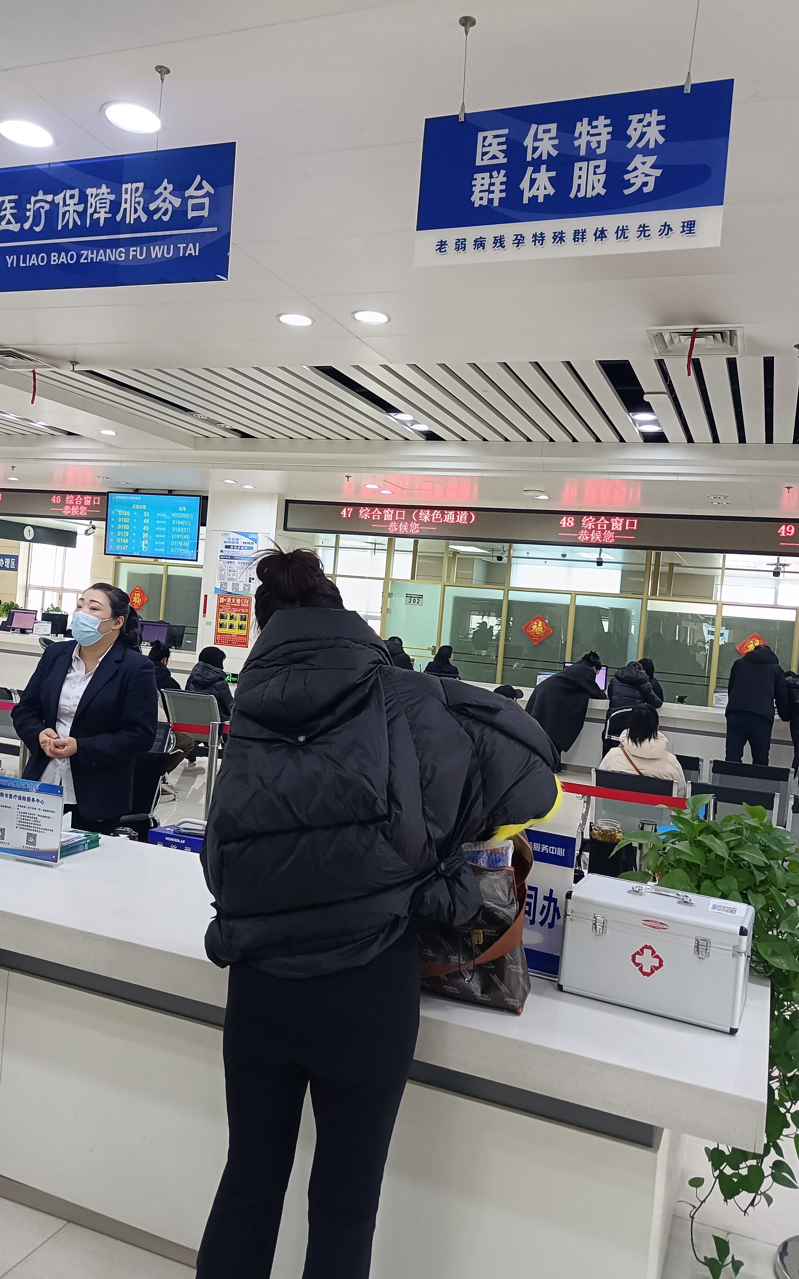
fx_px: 976
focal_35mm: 28
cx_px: 394
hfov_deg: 44.5
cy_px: 643
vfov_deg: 66.5
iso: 1547
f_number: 1.8
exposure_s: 1/100
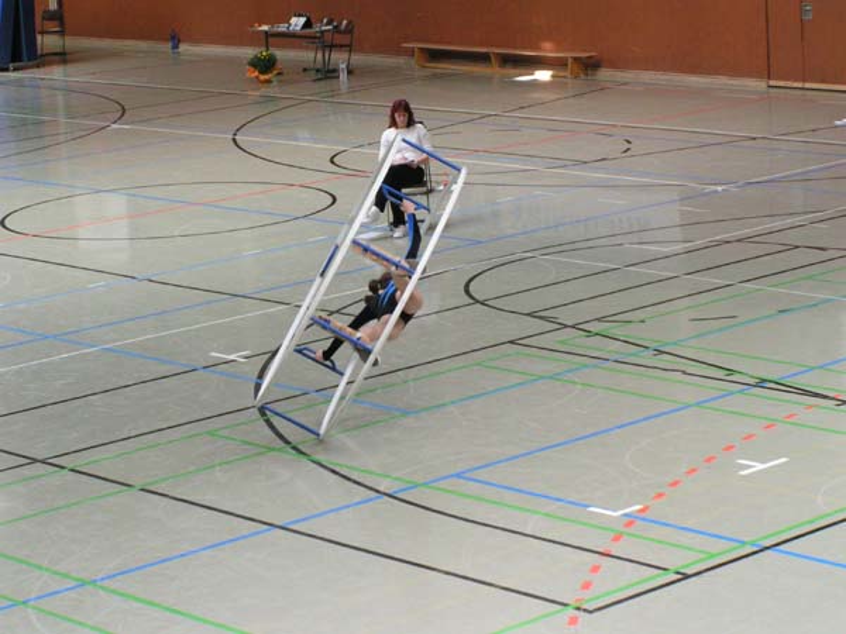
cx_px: 423
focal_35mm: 108
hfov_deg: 18.2
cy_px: 317
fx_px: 2639
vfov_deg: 13.7
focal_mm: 16.6
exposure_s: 1/160
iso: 200
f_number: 4.5
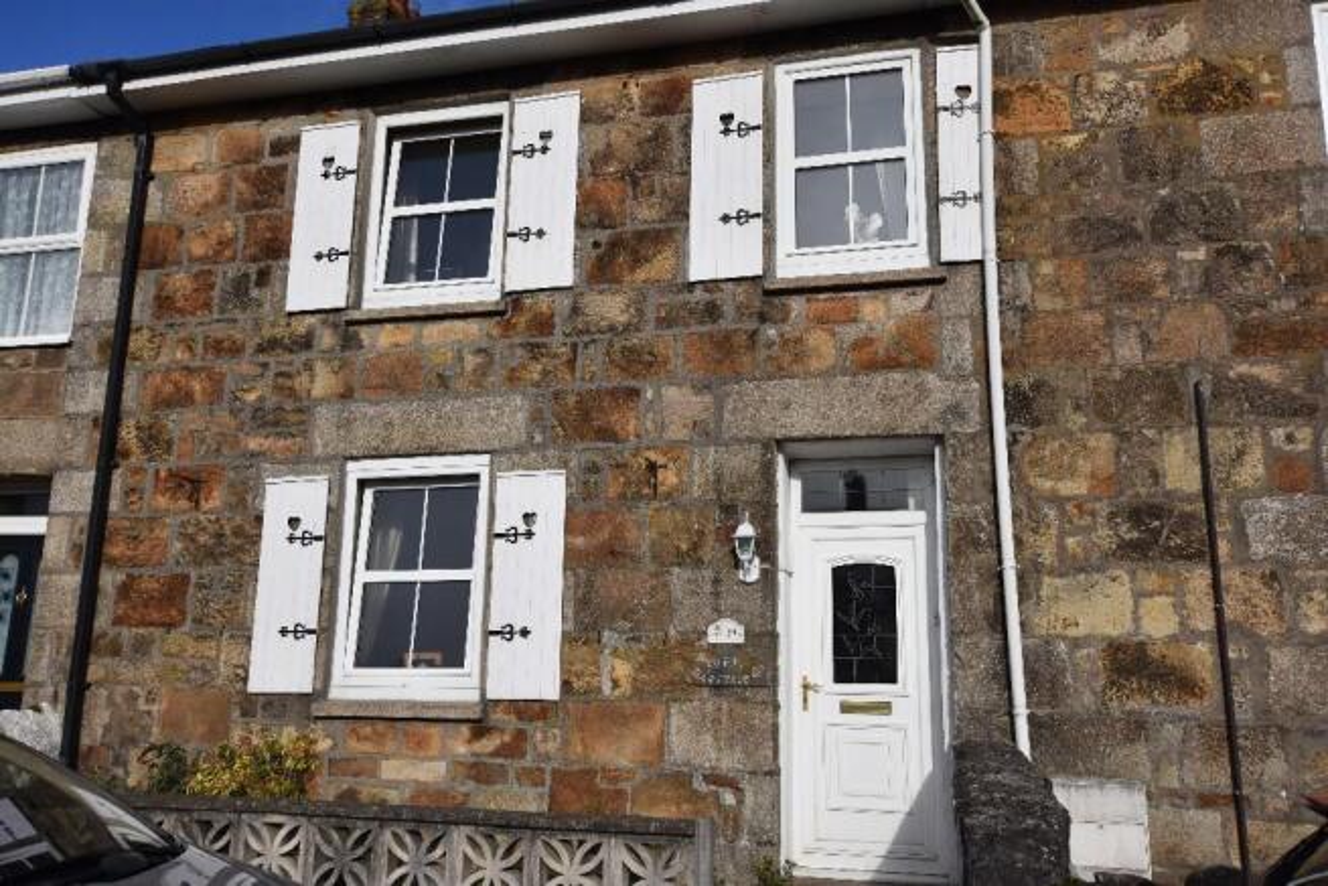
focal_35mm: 30
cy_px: 443
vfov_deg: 43.6
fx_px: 1107
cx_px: 664
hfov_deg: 61.9
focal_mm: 20
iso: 180
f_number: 8
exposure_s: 1/500
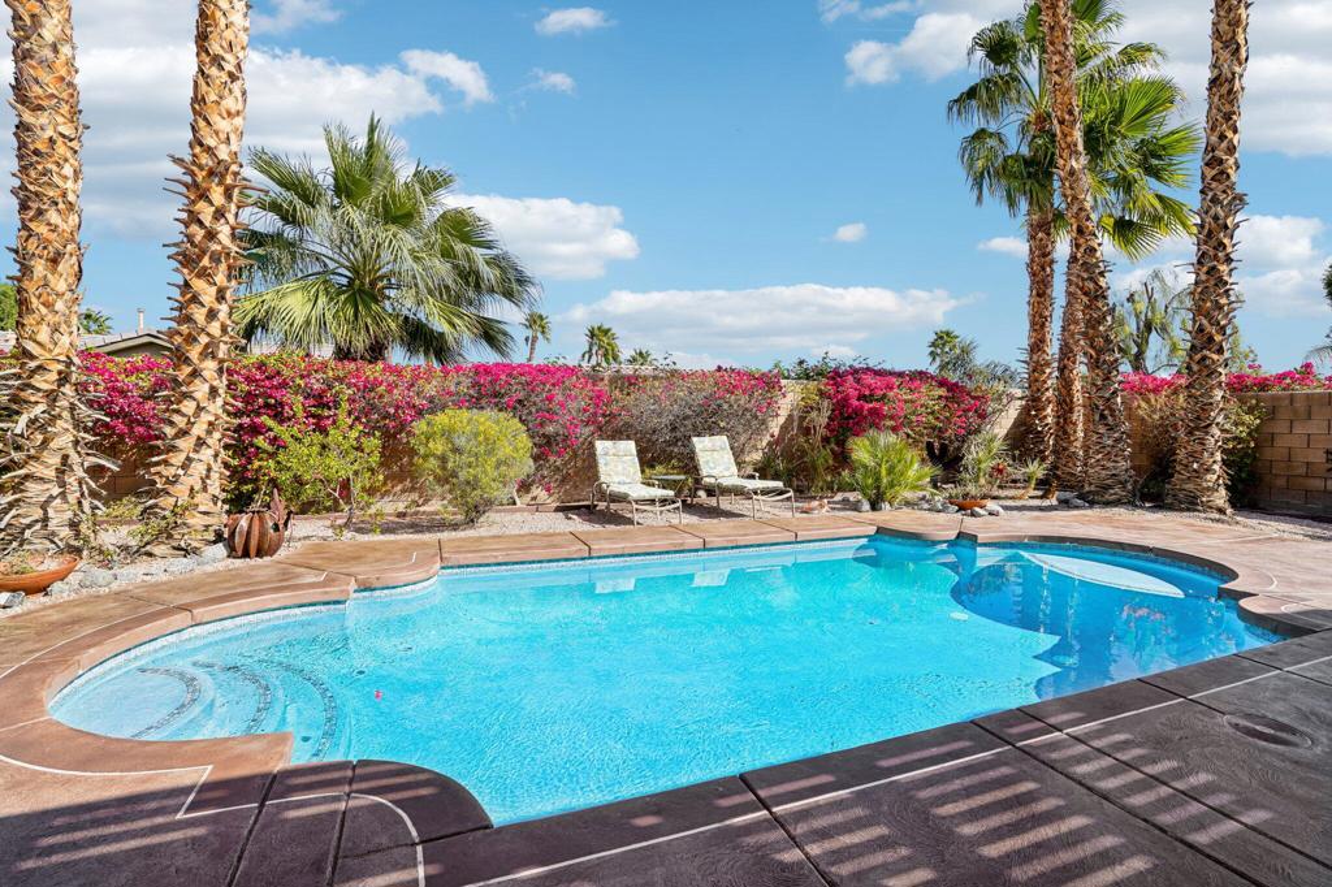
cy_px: 444
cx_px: 666
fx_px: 592
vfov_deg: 73.7
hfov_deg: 96.8
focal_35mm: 16
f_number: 8
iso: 100
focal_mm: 16
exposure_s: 1/320
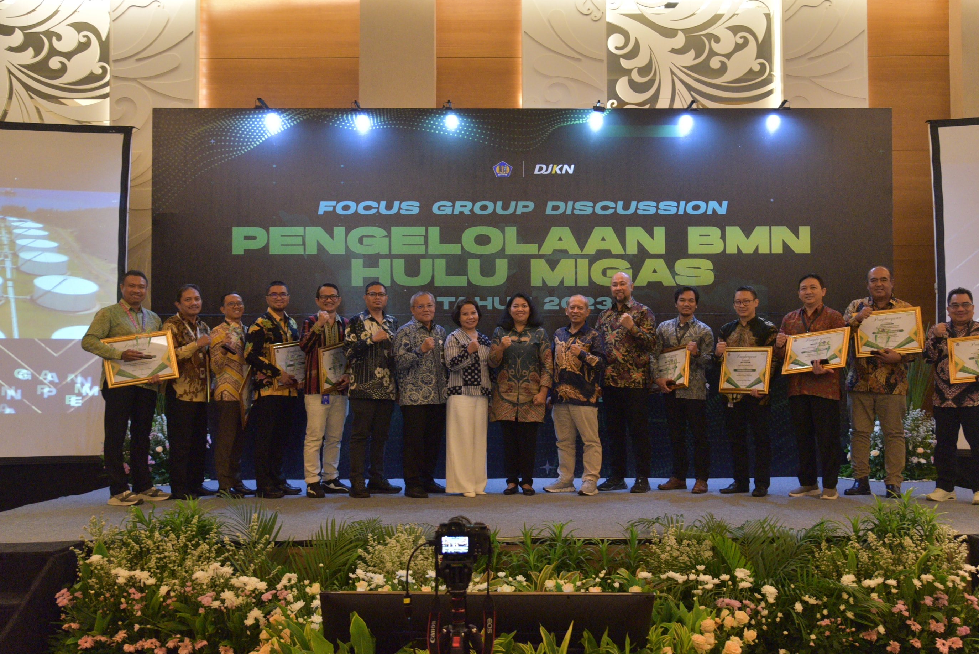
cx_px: 530
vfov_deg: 37.9
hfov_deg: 54.3
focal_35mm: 35
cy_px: 345
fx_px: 952
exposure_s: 1/100
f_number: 4
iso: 2500
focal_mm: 32
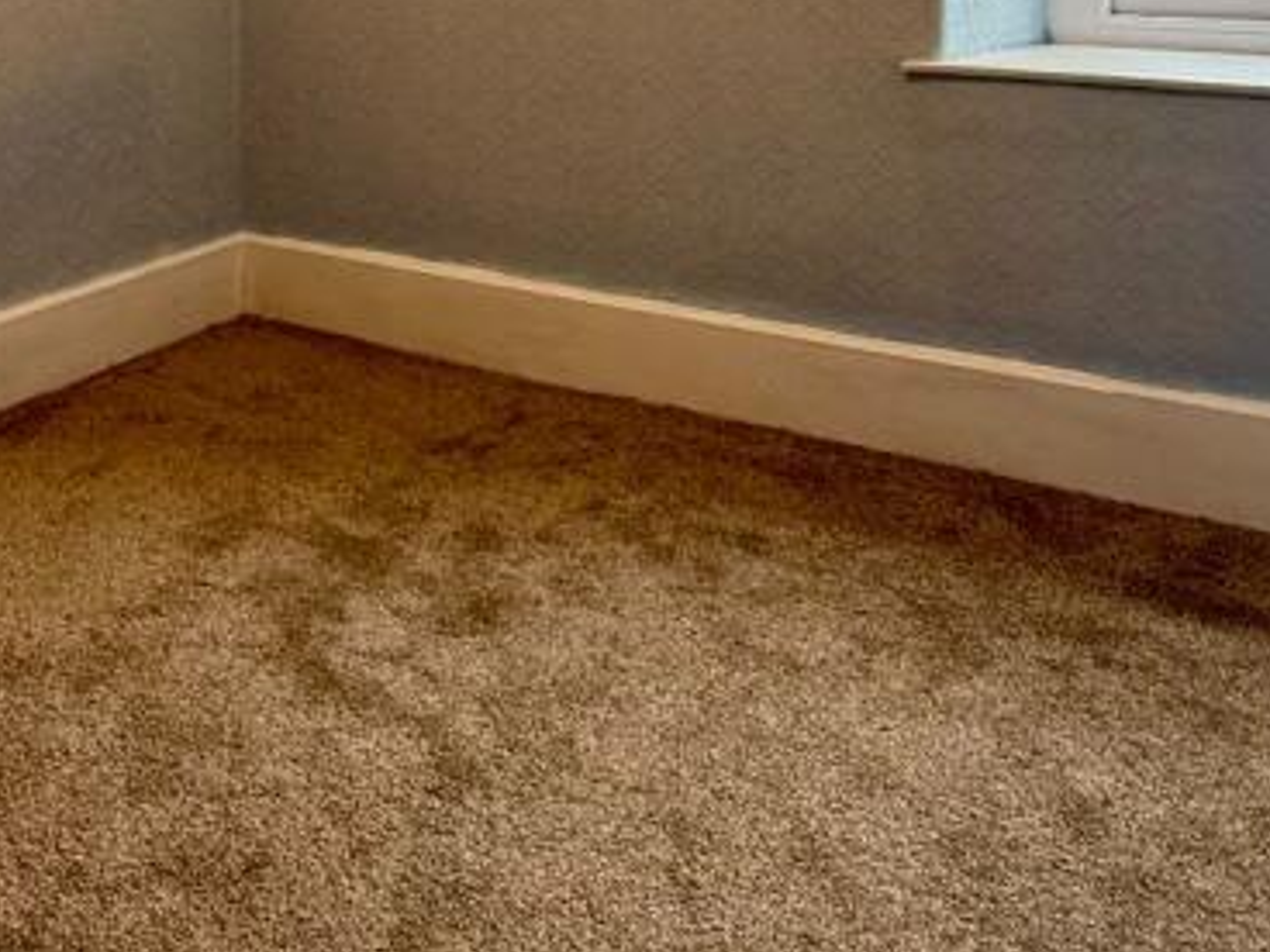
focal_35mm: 39
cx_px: 366
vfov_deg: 32.7
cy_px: -76
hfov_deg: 46.6
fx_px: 1431
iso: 160
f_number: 2.2
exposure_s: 1/99
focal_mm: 2.22
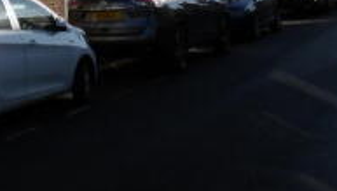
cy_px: -176
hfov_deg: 26.2
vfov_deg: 13.4
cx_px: 55
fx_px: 707
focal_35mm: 79
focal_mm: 4.3
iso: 100
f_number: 4.1
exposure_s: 1/719
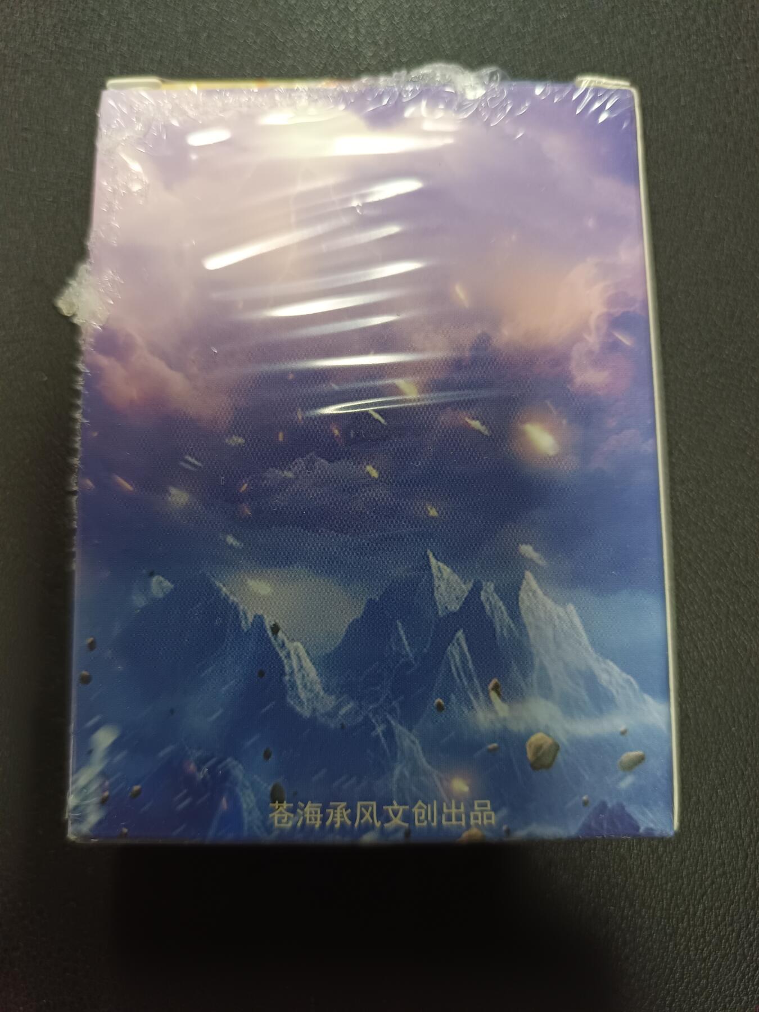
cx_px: 380
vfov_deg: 71.6
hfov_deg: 56.8
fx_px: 702
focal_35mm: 24
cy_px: 506
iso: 678
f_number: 1.7
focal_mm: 5.31
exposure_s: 1/50
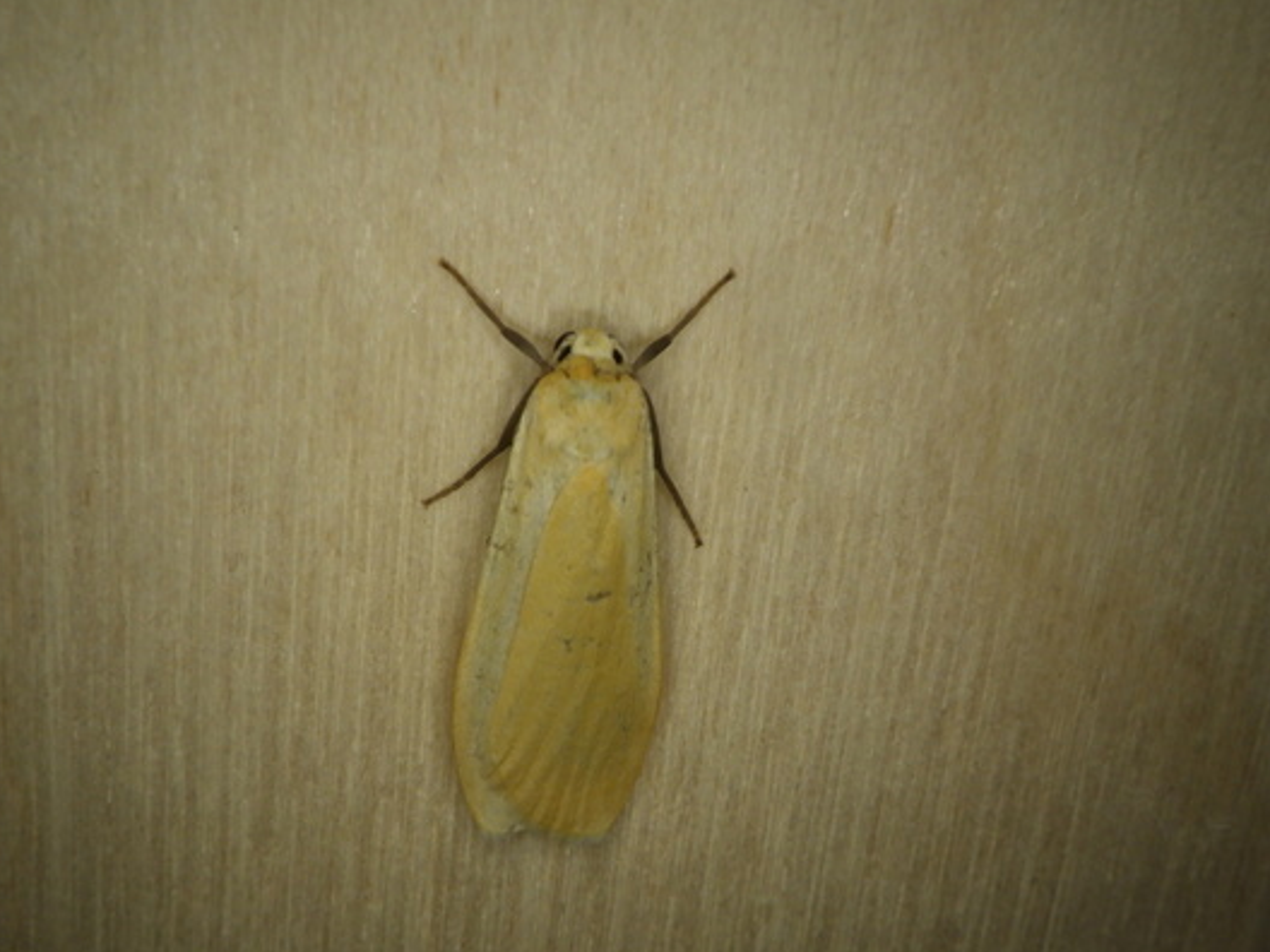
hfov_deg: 37.5
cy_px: 613
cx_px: 568
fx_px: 1871
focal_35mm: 51
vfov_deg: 28.4
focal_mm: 6.1
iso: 125
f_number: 4.6
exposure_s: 1/1250
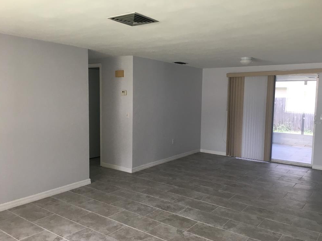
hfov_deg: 60.0
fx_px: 279
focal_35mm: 30
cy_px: 122
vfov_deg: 46.8
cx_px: 164
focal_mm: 4.15
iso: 32
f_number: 2.2
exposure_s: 1/30
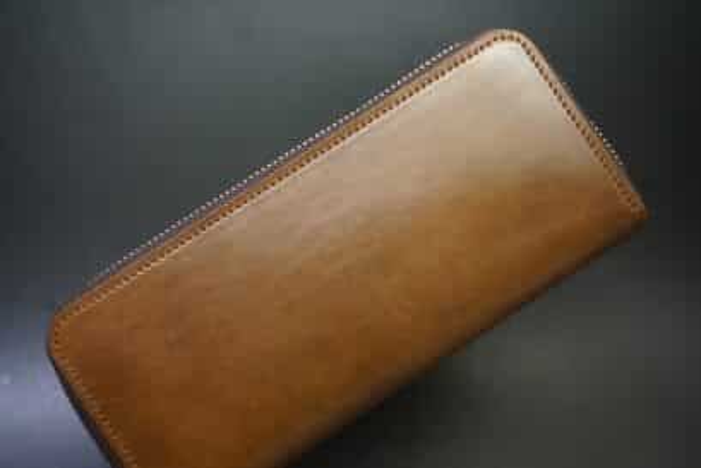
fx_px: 818
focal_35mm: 42
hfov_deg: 46.4
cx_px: 350
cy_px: 234
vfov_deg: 31.9
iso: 2500
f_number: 4.5
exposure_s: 1/160
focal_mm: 28
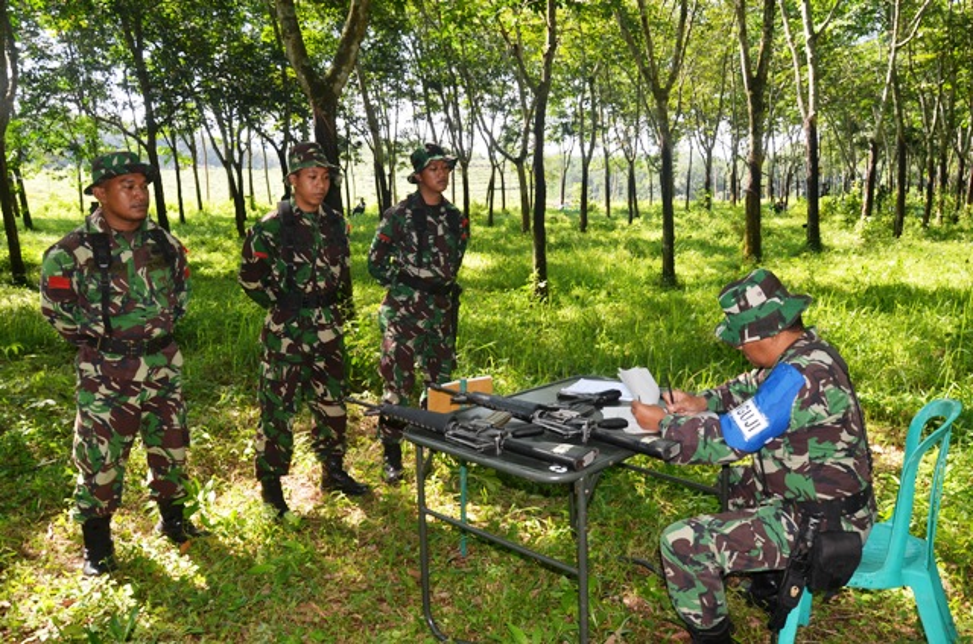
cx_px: 486
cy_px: 322
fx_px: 728
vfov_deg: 47.7
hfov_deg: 67.5
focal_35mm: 27
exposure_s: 1/125
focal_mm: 18
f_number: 5.6
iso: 200
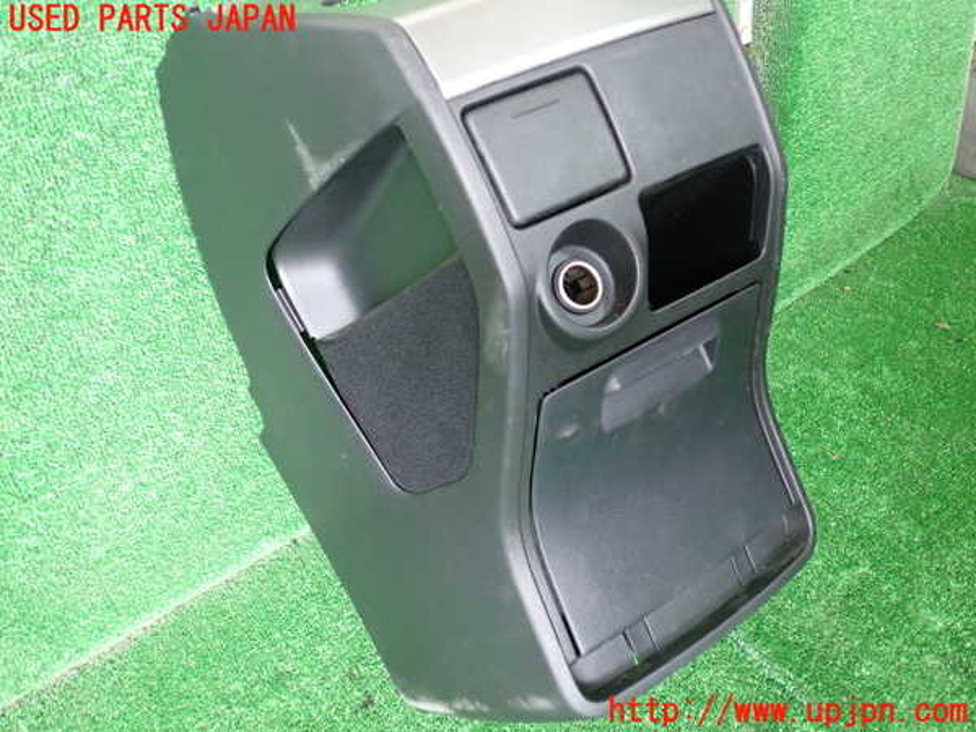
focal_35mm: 30
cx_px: 488
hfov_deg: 60.0
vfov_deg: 46.8
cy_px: 366
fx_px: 846
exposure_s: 1/40
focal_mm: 5.4
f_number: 2.3
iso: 500
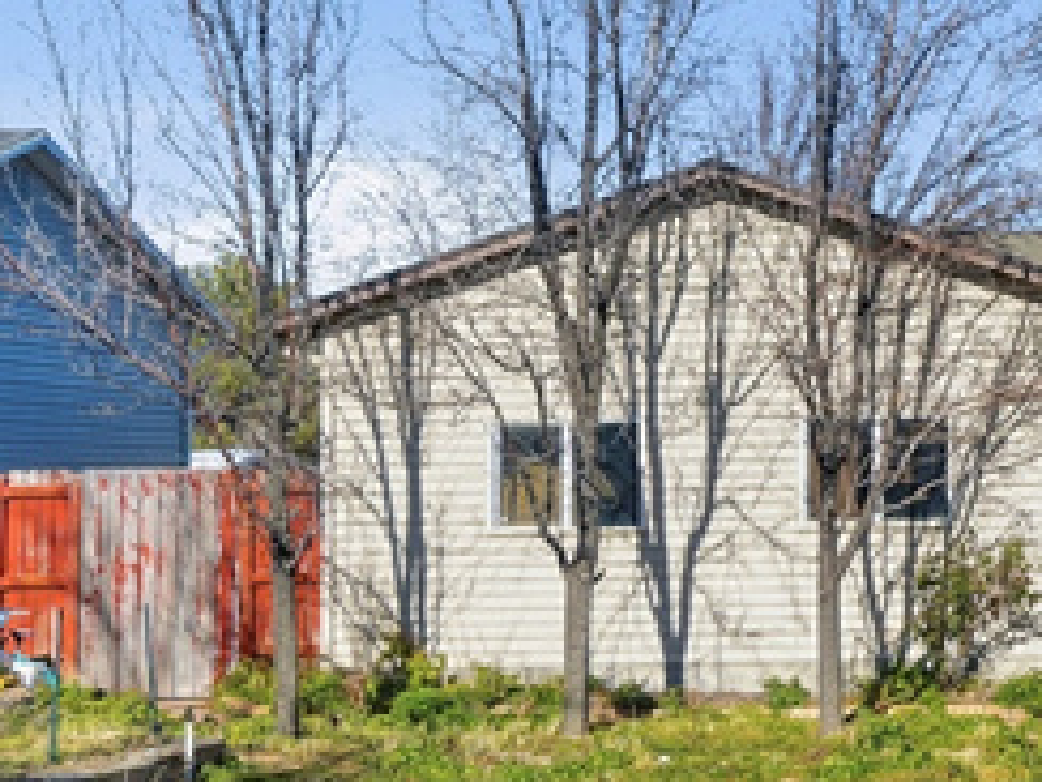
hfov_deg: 19.5
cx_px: 1499
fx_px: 2679
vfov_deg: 16.6
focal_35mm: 89
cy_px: 402
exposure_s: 1/400
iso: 100
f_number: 10
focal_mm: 22
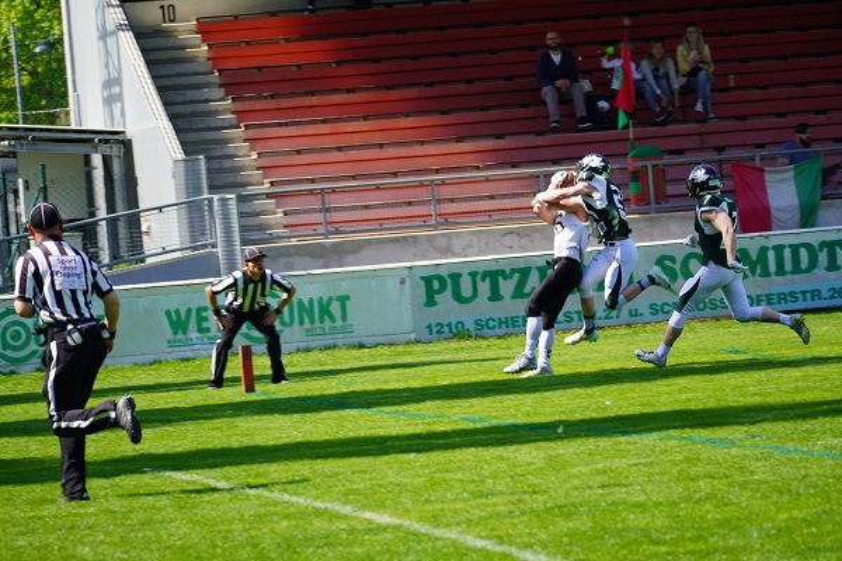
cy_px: 280
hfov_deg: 8.3
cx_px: 421
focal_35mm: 248
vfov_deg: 5.6
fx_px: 5788
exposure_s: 1/320
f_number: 5.6
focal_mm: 165
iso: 125
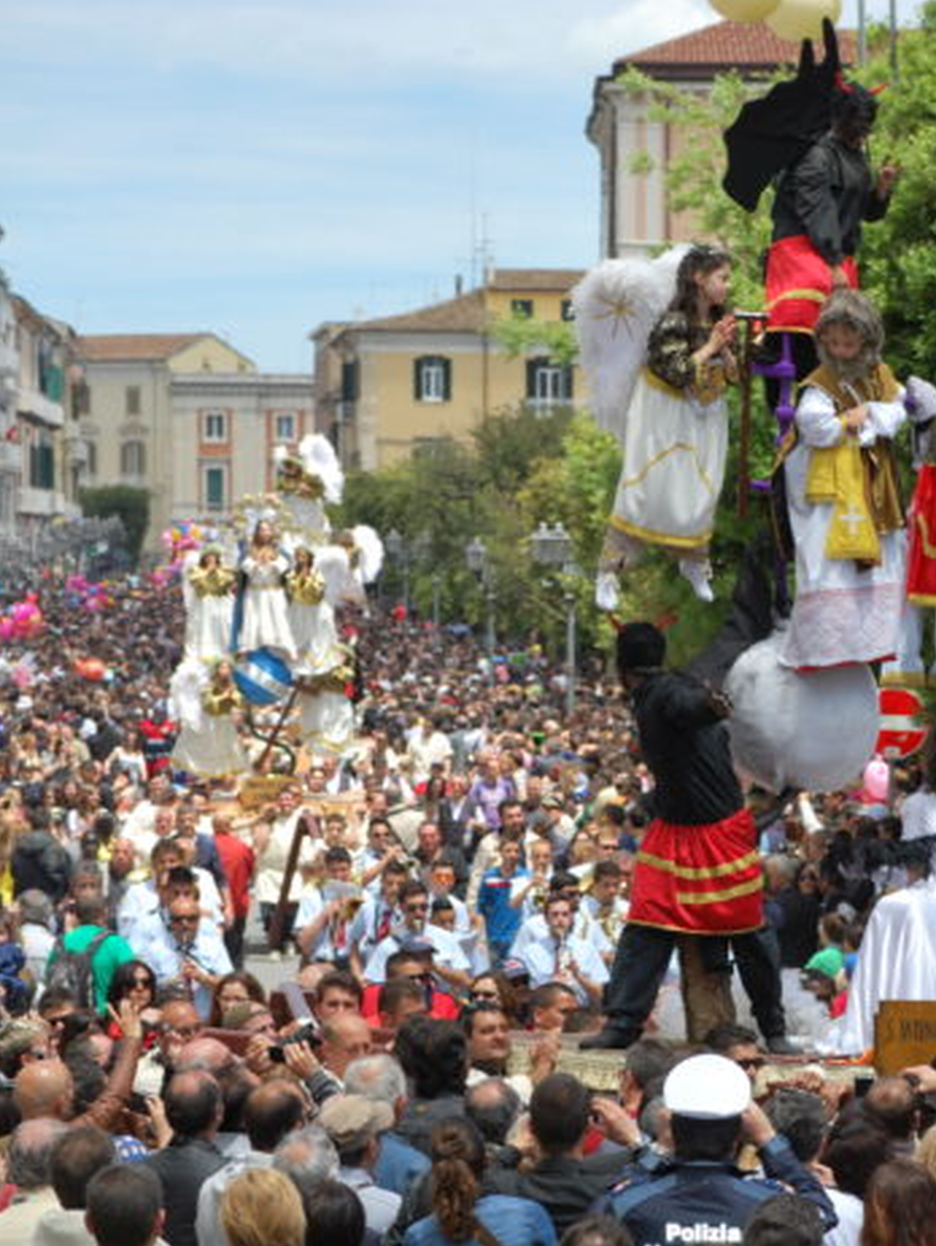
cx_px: 896
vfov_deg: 10.6
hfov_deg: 7.9
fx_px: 6736
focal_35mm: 187
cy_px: 626
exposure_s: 1/200
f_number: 8
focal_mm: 86
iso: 100
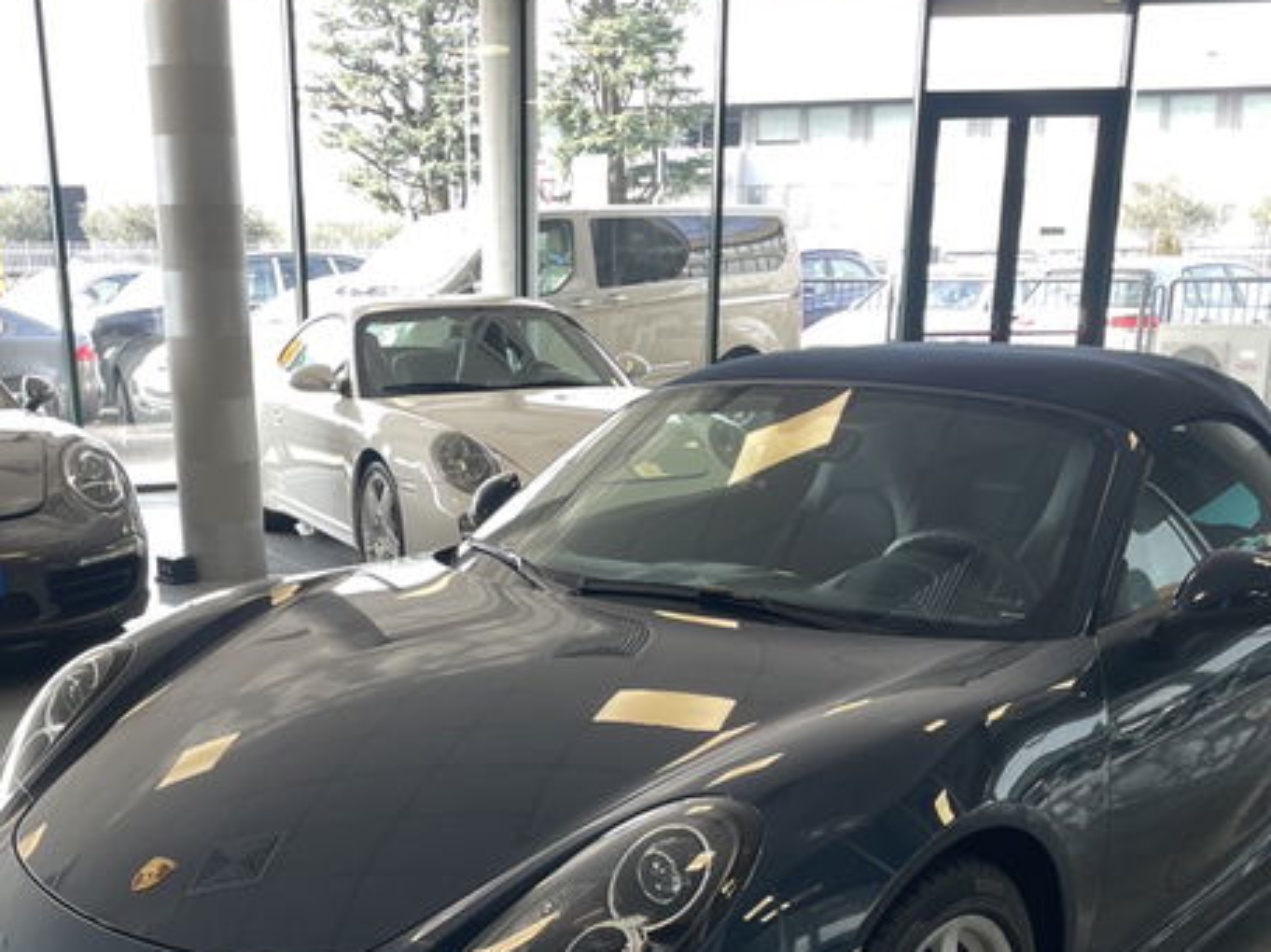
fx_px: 1615
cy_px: 787
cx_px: 510
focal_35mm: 44
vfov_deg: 31.8
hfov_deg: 42.8
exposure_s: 1/100
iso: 64
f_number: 1.6
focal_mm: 4.2
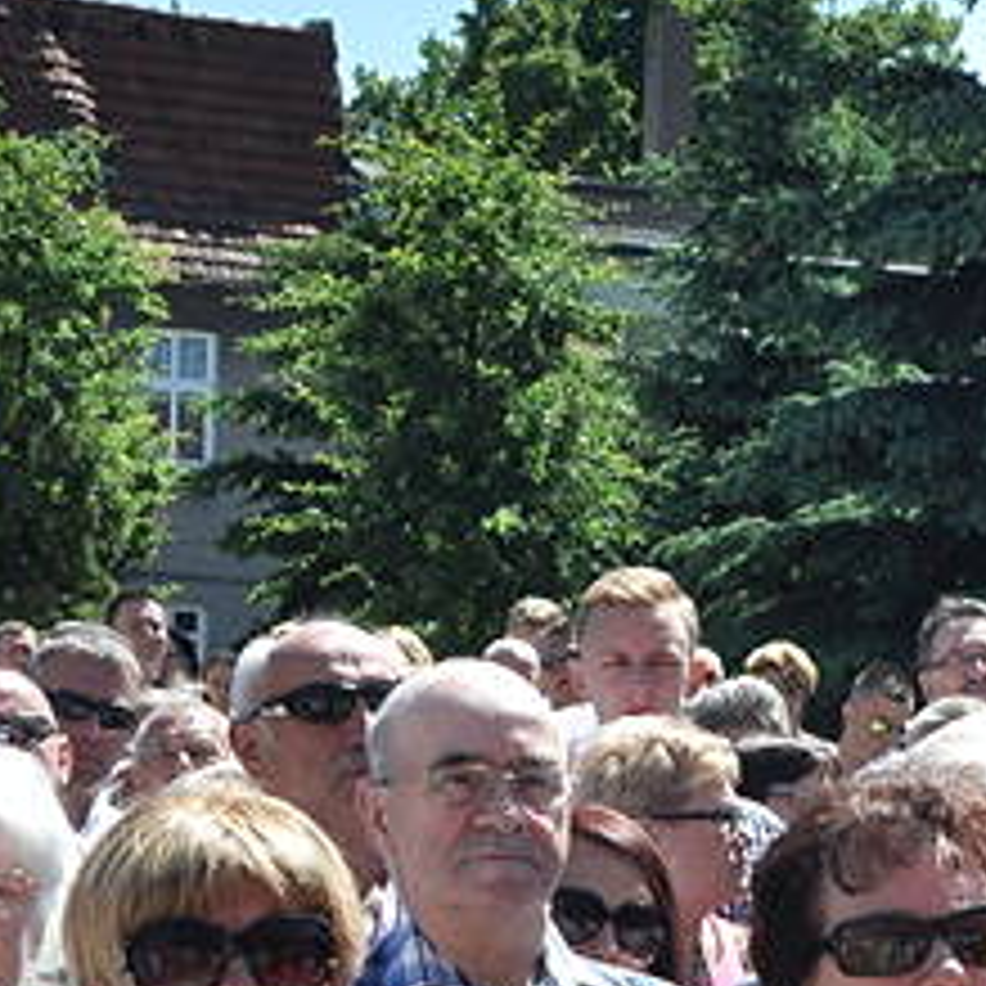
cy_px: 1060
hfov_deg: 10.1
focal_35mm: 168
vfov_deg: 10.3
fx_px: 5414
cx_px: 1436
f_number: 11
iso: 400
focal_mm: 34
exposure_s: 1/500
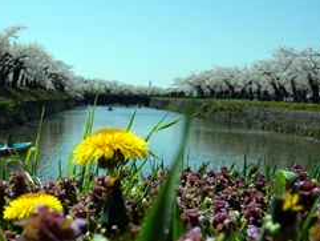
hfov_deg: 42.6
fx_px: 398
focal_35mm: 43
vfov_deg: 33.6
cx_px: 84
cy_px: 108
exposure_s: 1/400
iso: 100
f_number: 8
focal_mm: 18
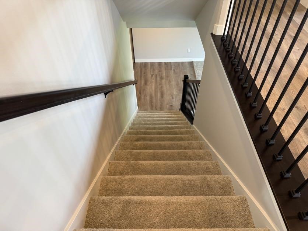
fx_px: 214
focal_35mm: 24
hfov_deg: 71.6
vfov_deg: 56.8
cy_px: 116
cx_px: 154
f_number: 1.78
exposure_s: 1/60
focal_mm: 6.76
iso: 125
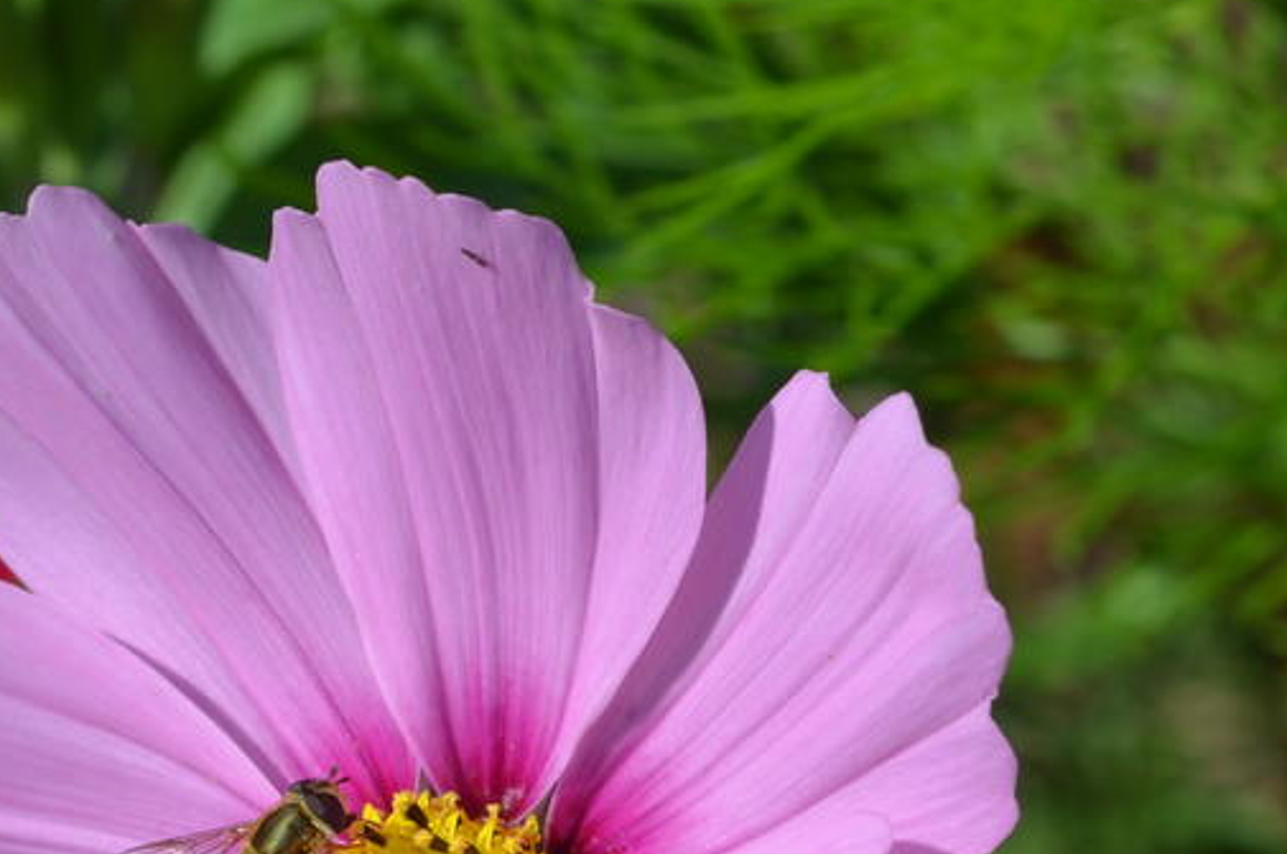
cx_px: 421
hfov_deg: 10.8
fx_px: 6782
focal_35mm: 190
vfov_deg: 7.2
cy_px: 879
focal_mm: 50
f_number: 8
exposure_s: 1/250
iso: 125
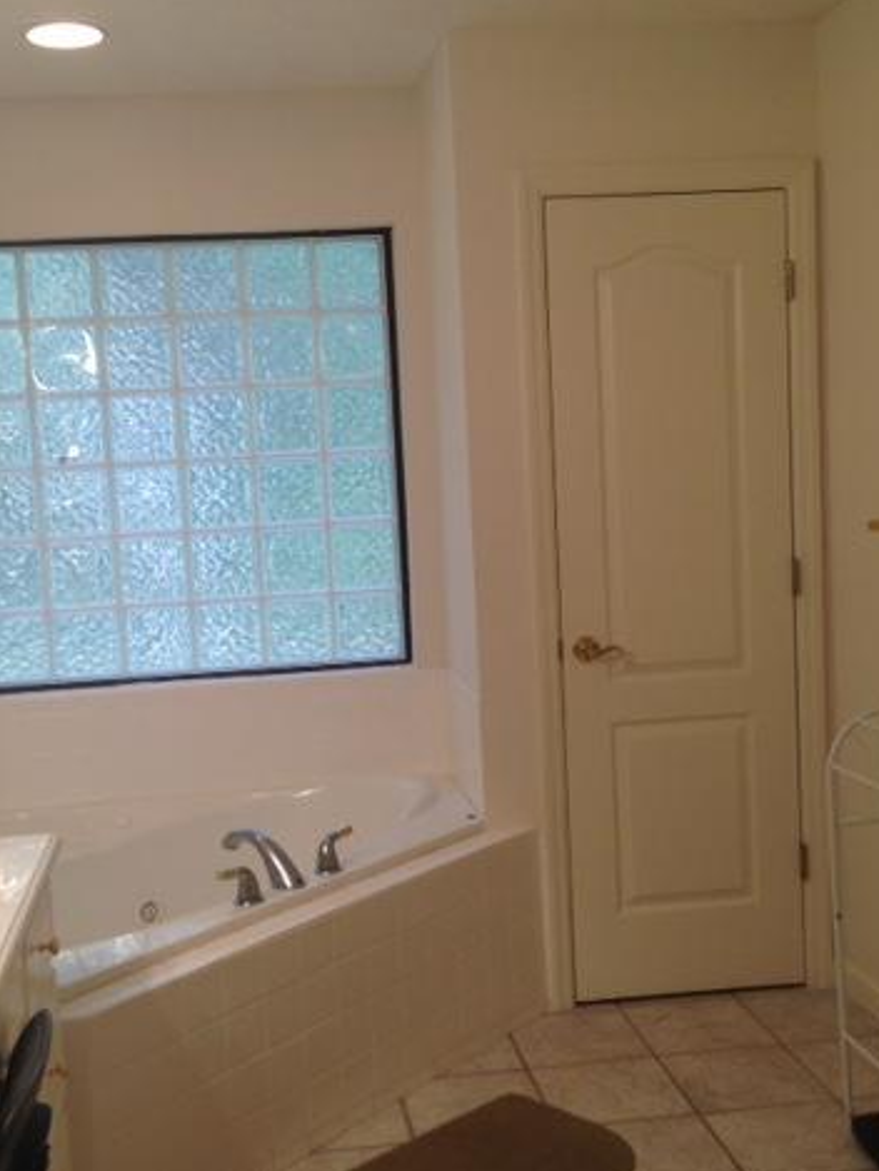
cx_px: 392
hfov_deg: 32.2
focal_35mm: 45
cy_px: 589
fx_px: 1523
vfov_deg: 42.1
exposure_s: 1/30
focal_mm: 4.12
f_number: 2.4
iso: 50
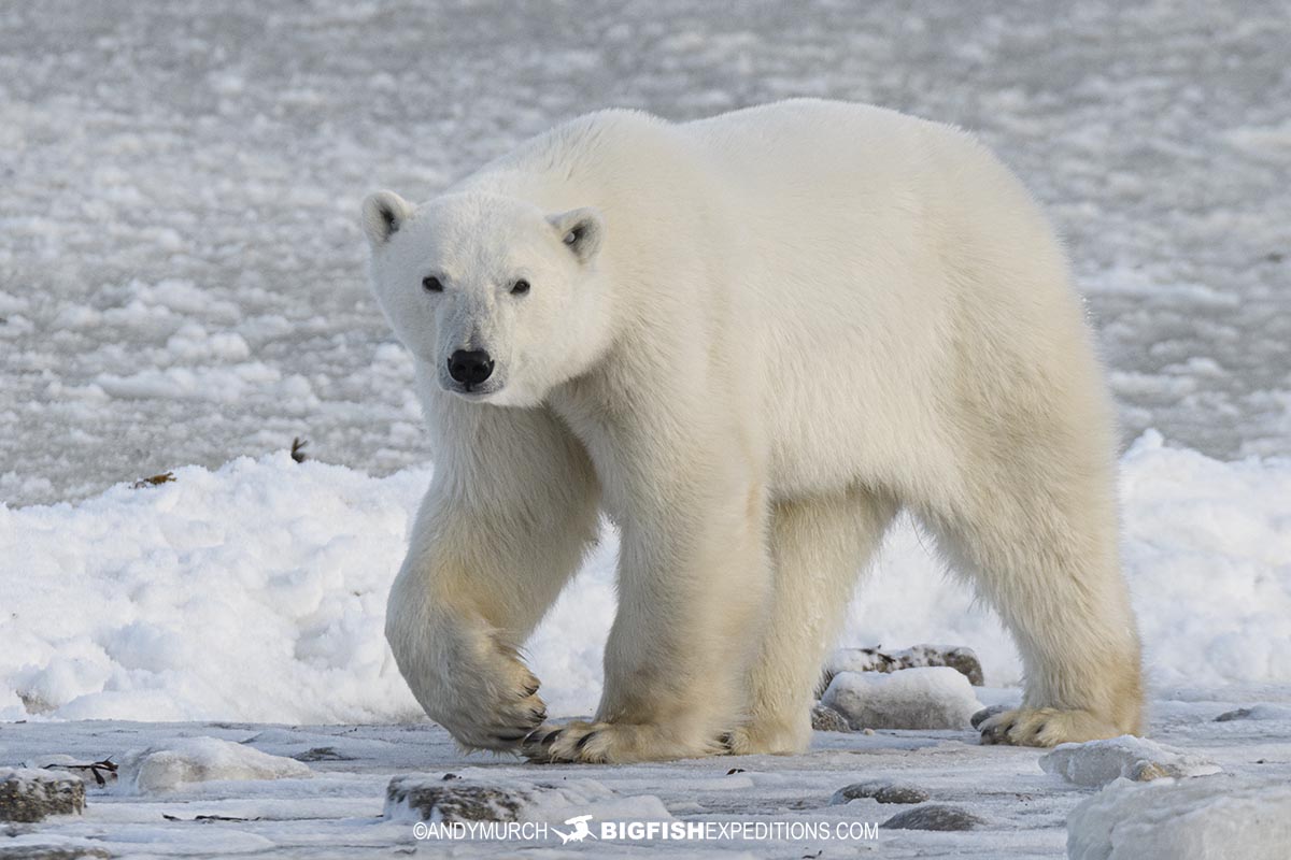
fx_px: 29583
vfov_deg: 1.7
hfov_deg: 2.5
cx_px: 646
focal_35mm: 825
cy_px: 430
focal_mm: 550
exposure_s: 1/800
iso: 800
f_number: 10
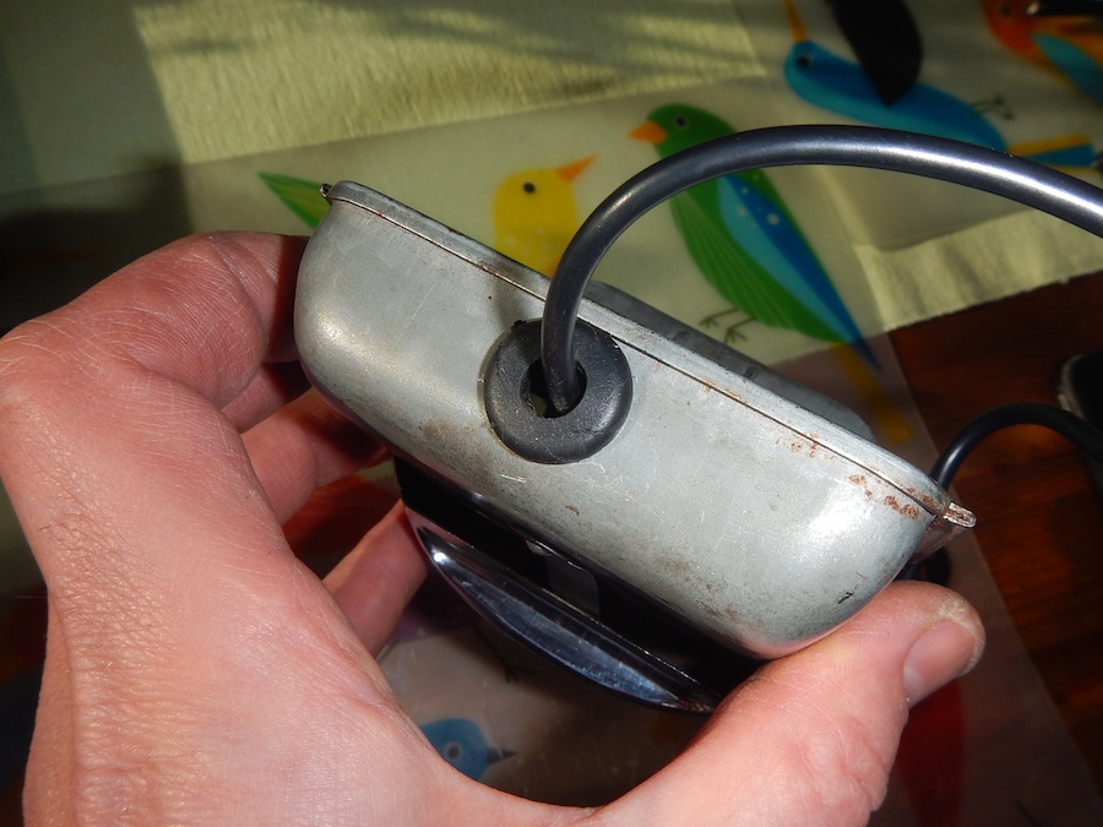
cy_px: 414
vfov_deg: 42.9
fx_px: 1052
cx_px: 552
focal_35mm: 33
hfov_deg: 55.4
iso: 125
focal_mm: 5.9
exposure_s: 1/160
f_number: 7.9
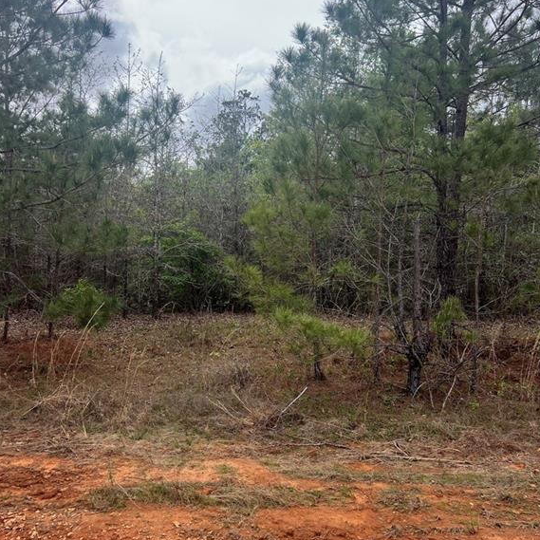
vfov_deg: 52.5
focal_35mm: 31
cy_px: 270
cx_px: 270
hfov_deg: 52.5
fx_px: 547
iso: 50
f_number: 1.5
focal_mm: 5.7
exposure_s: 1/2299
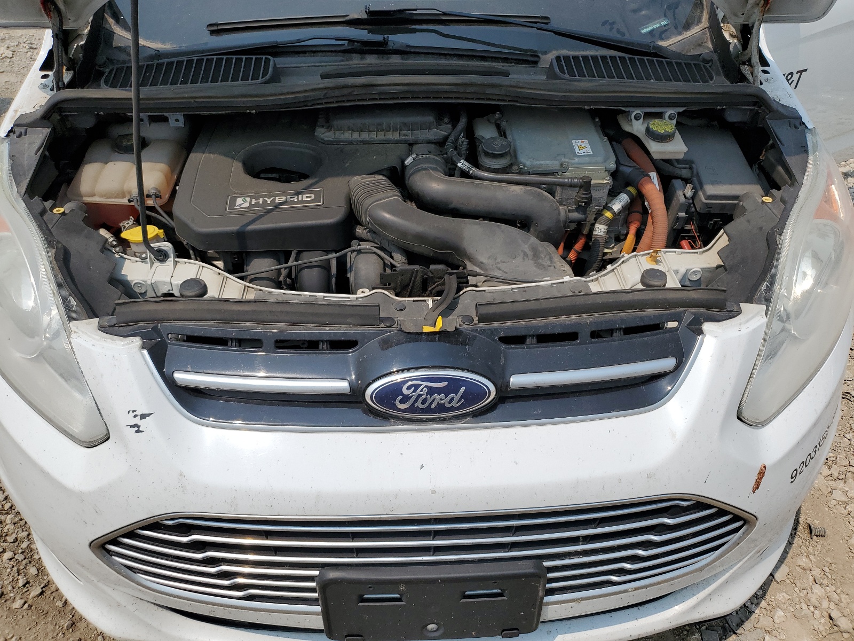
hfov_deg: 67.3
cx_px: 427
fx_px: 641
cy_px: 320
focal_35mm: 26
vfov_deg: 53.1
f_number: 1.5
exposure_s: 1/10000
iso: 50
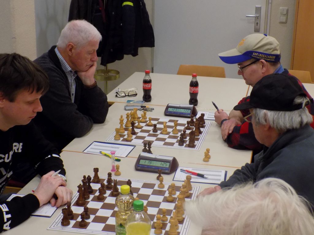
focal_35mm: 59
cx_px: 157
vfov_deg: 24.8
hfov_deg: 32.7
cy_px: 118
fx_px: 535
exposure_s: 1/30
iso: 360
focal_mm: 10.5
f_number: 4
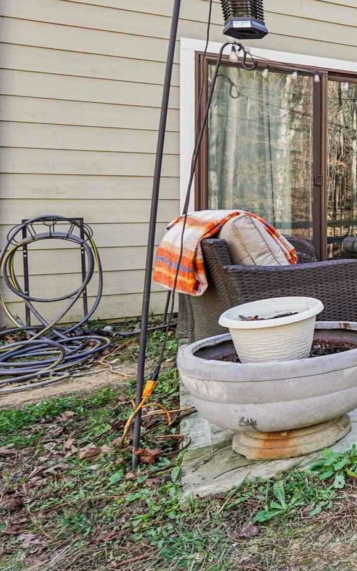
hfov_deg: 23.6
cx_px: 598
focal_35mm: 36
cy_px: 212
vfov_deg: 53.4
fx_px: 560
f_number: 8
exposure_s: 1/125
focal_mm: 16
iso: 800
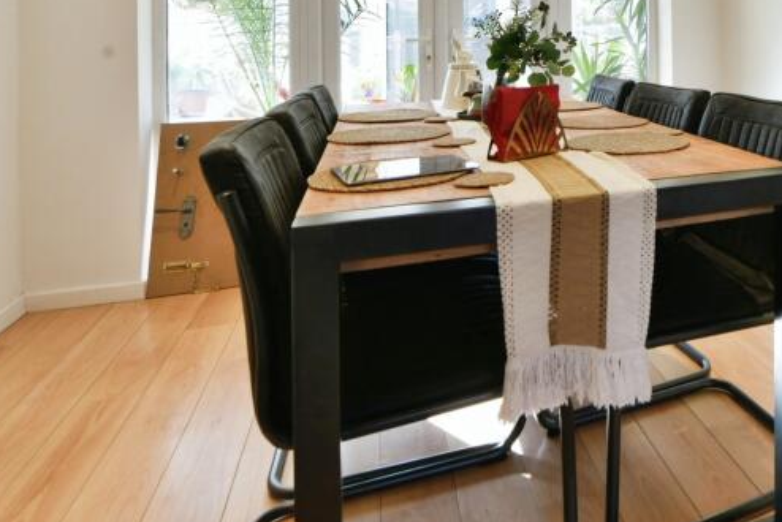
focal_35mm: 29
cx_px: 640
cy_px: 76
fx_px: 630
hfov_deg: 58.2
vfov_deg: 42.2
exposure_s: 1/30
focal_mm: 14
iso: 800
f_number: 10
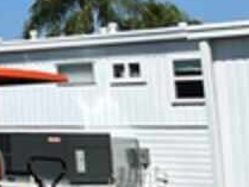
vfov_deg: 9.2
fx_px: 1144
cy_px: -46
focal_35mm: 159
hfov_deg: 9.7
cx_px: -492
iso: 50
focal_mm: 5.1
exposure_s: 1/6897
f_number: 1.6
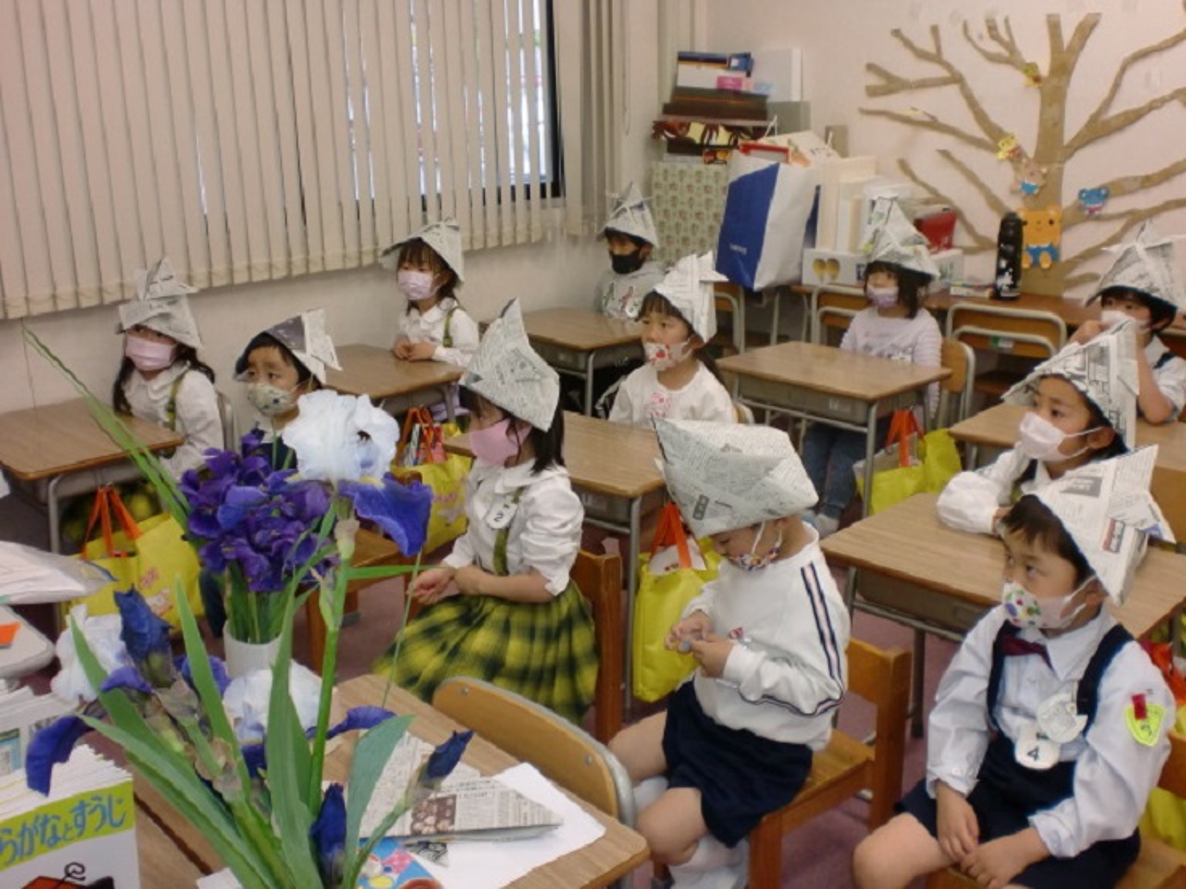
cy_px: 444
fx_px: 1199
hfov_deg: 52.6
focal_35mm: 35
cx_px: 593
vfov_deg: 40.7
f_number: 3.1
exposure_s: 1/60
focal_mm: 6.3
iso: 160
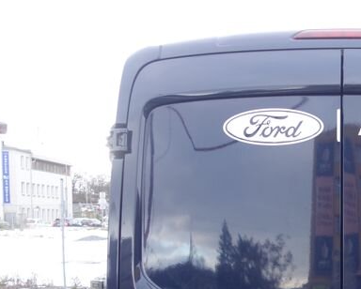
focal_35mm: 70
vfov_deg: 21.1
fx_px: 749
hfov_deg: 25.9
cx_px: 347
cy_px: 297
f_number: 1.8
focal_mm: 10.4
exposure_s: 1/80
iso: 125
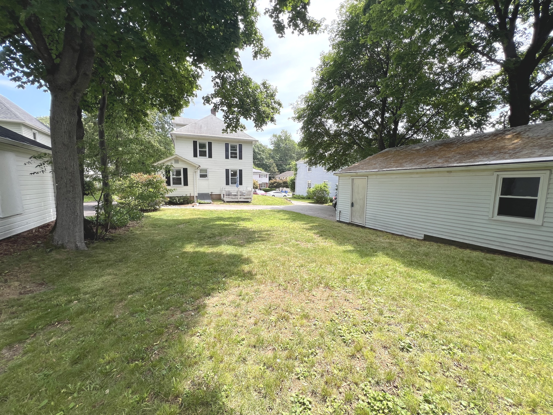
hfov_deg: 106.2
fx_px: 208
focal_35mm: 13
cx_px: 276
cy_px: 208
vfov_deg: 89.9
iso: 32
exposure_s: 1/377
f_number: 1.8
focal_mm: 1.57
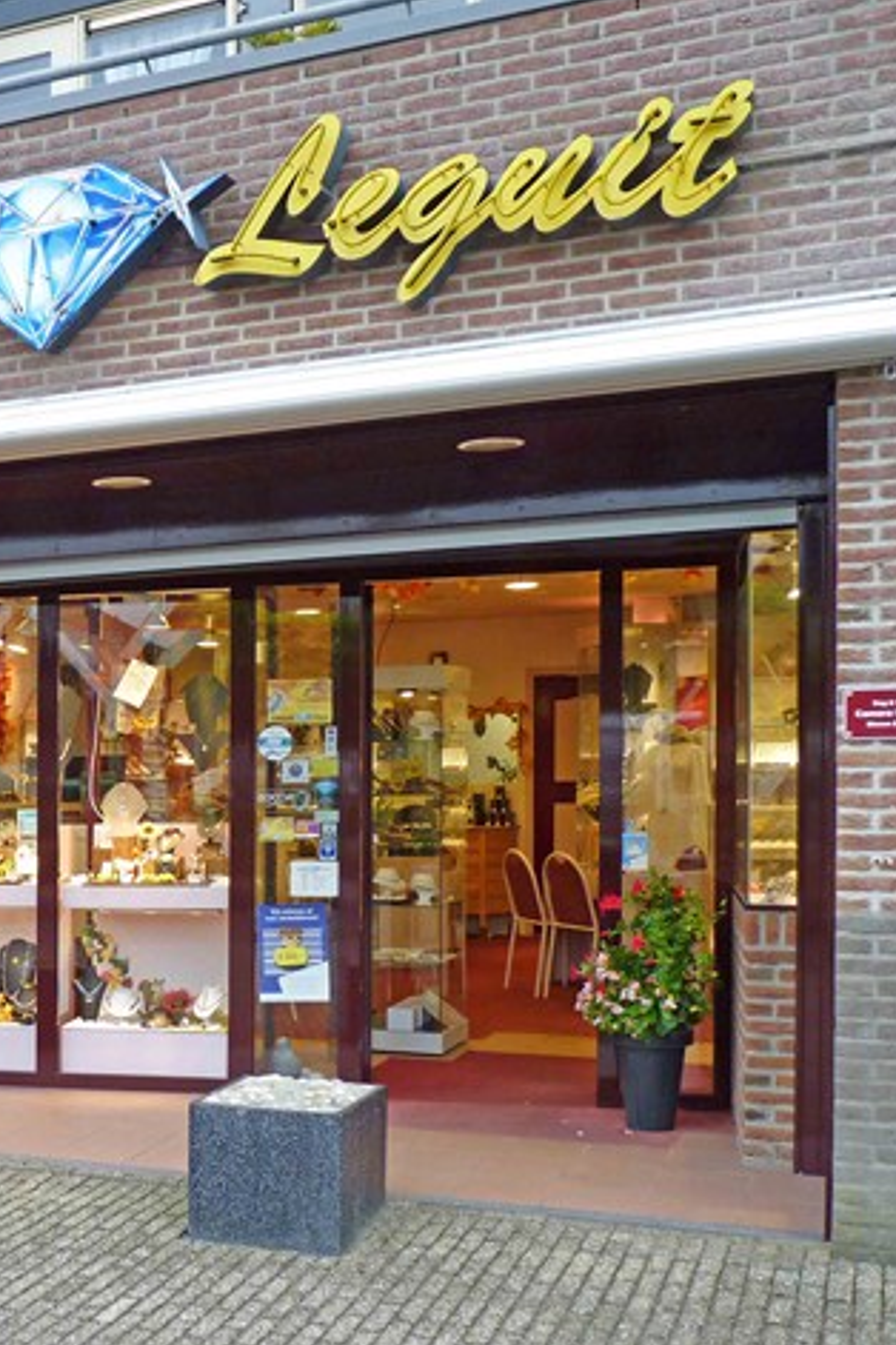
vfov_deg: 47.4
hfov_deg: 30.8
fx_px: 1531
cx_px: 46
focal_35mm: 41
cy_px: 674
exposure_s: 1/30
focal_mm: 5.2
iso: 160
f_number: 2.8
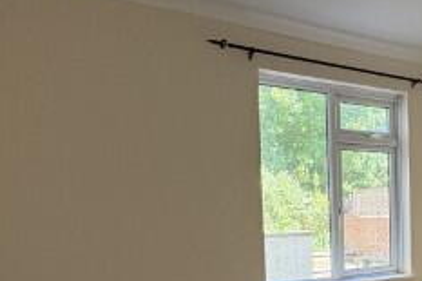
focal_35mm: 40
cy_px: 245
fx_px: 469
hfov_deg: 42.2
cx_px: 418
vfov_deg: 32.0
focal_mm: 2.22
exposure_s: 1/99
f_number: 2.2
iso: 125
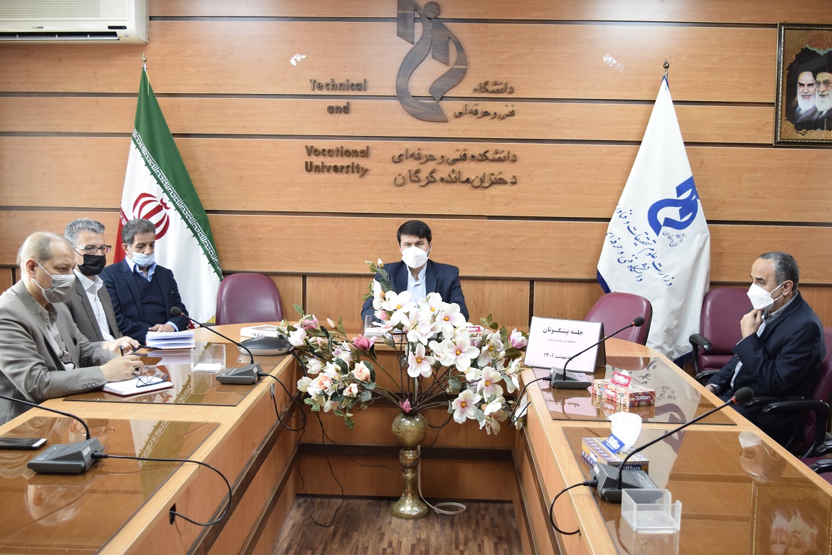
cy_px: 278
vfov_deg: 34.2
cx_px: 416
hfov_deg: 49.6
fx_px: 901
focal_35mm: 39
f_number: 4
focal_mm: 26
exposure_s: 1/60
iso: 1250
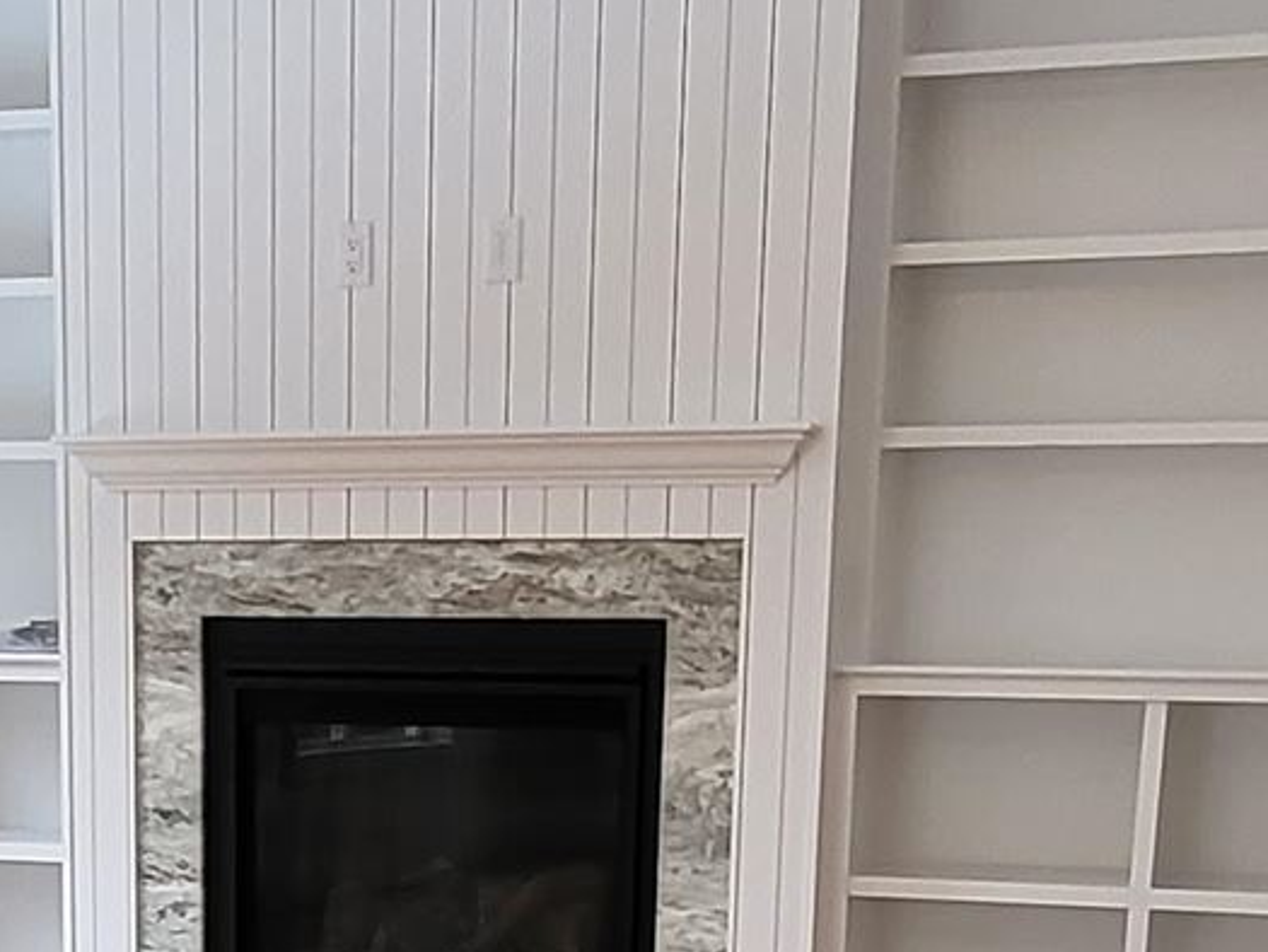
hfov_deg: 25.2
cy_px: 1310
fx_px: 2785
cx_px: 266
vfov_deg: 17.9
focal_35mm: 76
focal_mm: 1.74
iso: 80
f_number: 2.2
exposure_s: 1/60
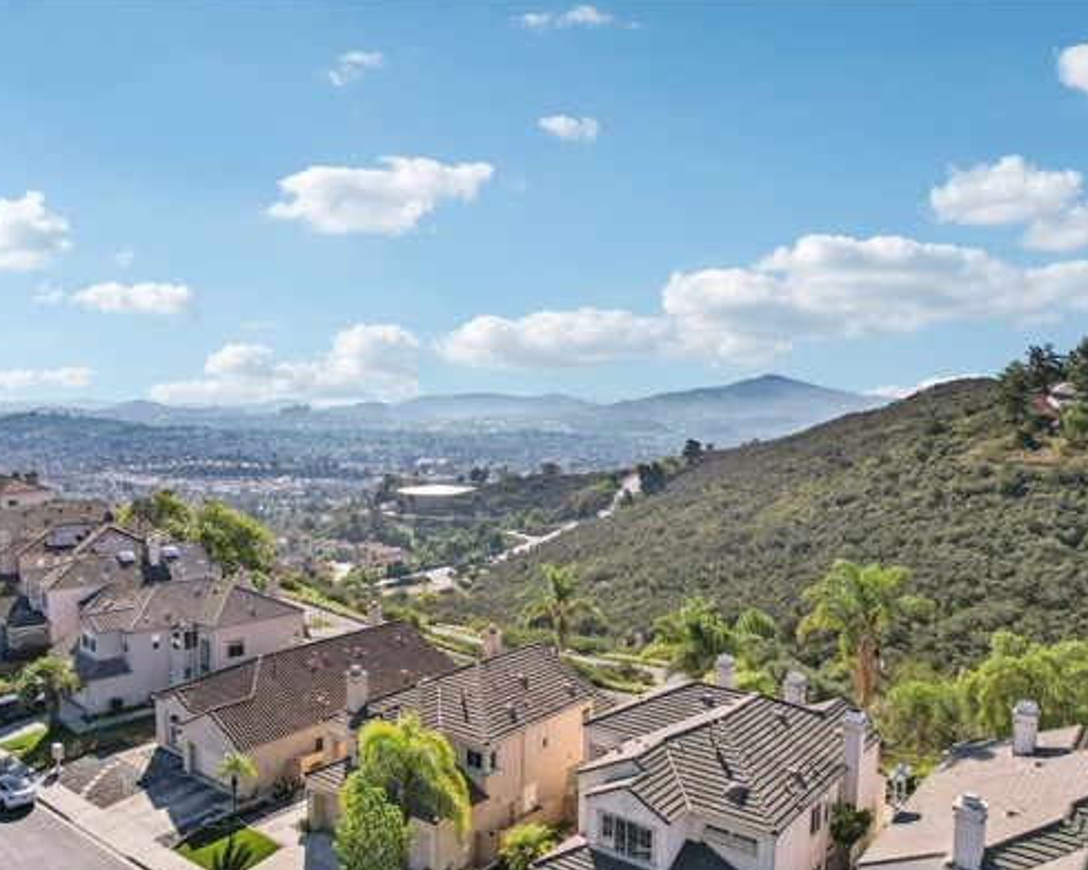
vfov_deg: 53.1
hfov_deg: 63.7
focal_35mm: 27
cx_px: 454
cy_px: 467
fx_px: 869
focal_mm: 8.4
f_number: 2.8
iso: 110
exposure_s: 1/2500
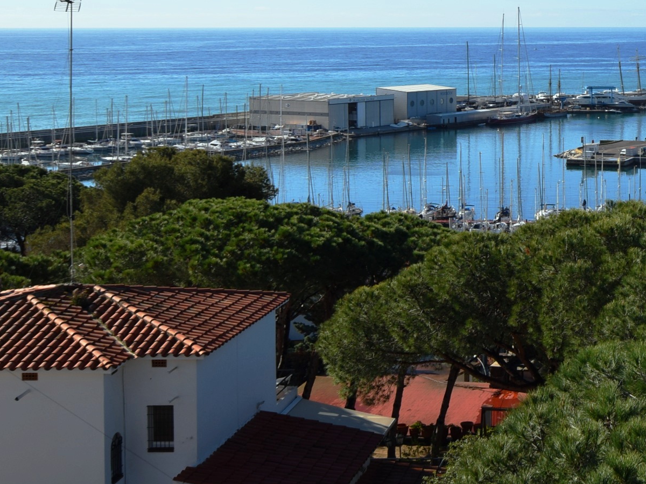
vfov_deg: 20.2
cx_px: 673
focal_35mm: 72
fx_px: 1344
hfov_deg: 25.4
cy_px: 90
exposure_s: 1/200
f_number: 11
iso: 100
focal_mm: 20
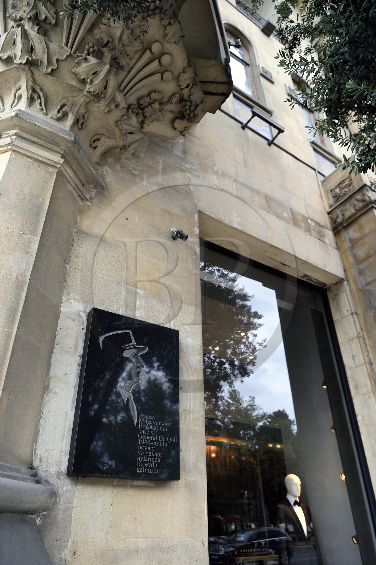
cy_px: 282
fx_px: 376
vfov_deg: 73.8
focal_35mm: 24
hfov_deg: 53.1
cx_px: 188
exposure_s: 1/160
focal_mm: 24
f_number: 3.5
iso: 800
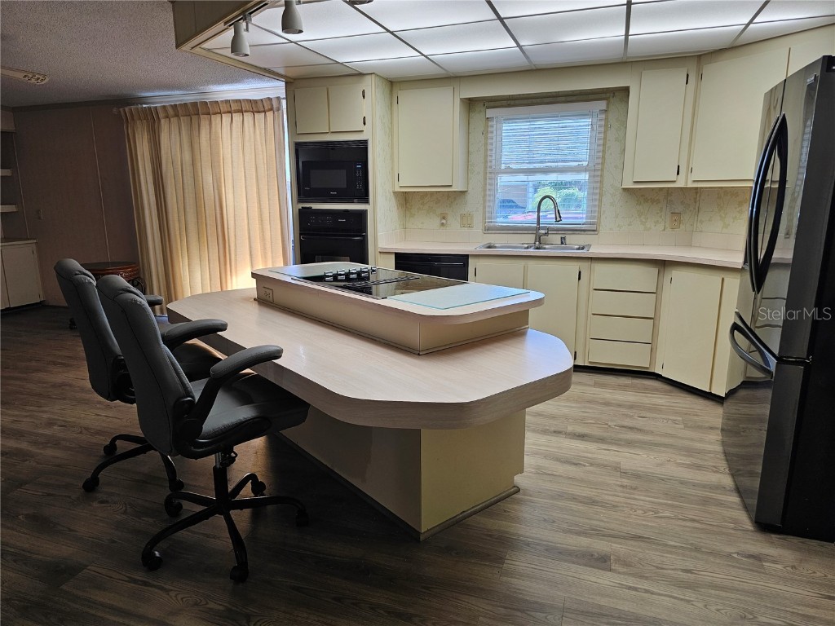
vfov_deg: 58.9
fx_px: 555
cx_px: 418
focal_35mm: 23
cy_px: 313
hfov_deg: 73.9
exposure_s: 1/120
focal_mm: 6.3
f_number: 1.7
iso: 64
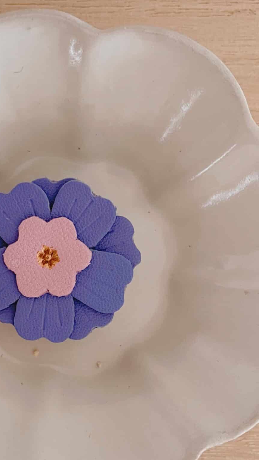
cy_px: 289
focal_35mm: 47
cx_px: 58
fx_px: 574
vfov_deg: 43.4
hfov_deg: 25.1
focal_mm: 4.2
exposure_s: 1/60
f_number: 1.6
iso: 320
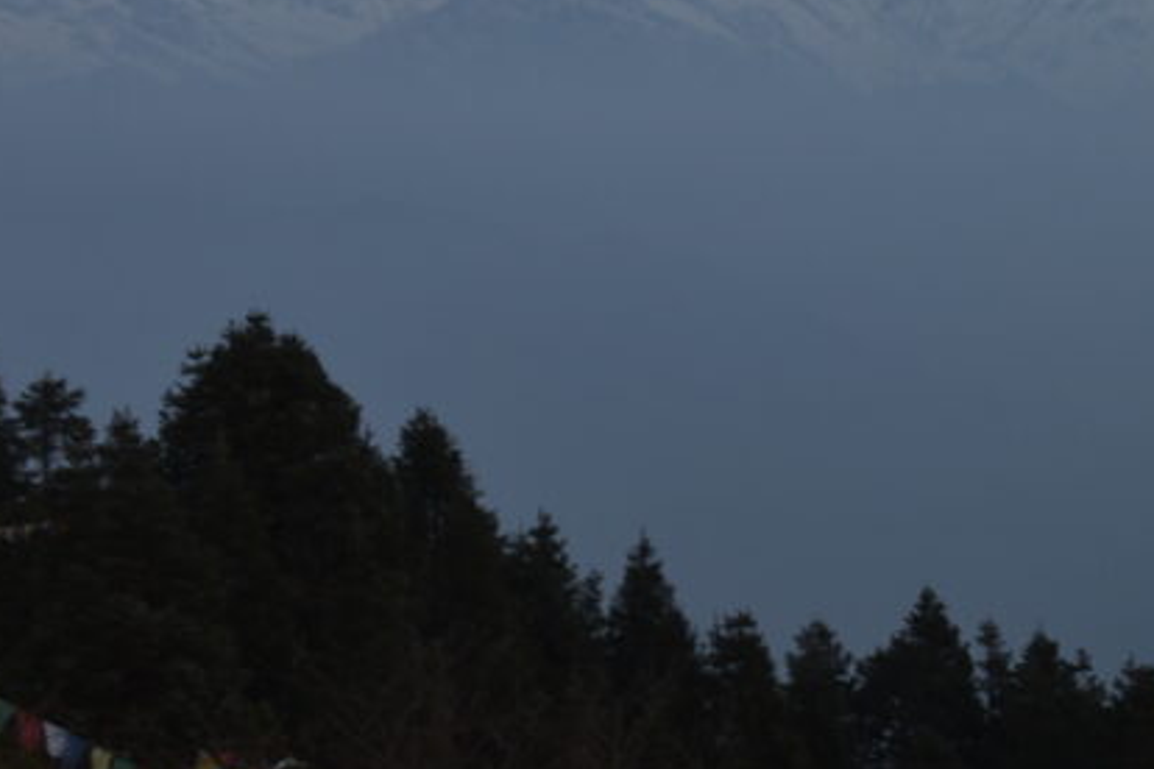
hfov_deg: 20.0
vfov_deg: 13.8
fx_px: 3173
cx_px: 1140
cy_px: 195
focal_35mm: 99
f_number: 16
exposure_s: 1/13
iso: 400
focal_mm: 40
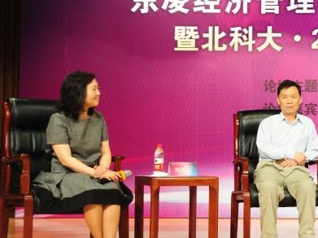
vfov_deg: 16.8
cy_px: 147
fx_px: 808
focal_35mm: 88
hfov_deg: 20.5
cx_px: 406
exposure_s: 1/100
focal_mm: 35
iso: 1600
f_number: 7.1
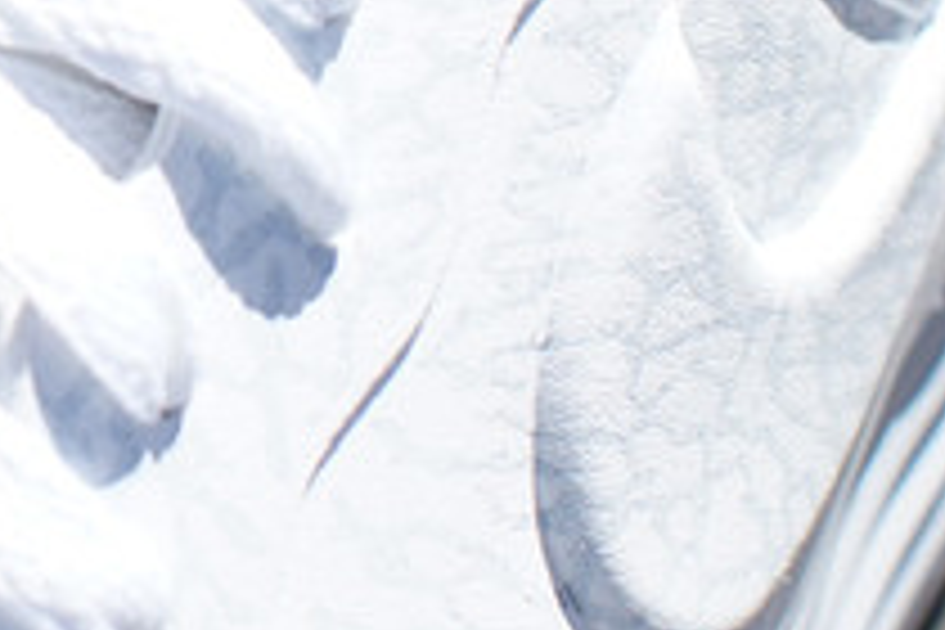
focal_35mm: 244
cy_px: -446
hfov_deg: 8.3
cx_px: -454
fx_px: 6404
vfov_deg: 5.6
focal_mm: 50
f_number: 5.6
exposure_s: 1/800
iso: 200
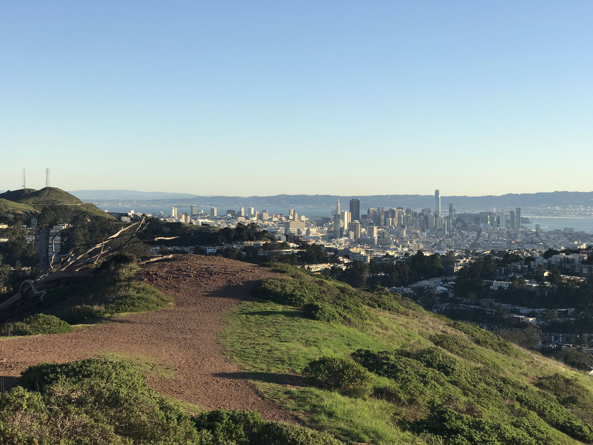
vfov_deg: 25.7
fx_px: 976
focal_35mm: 57
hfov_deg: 33.8
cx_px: 296
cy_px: 222
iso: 20
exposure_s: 1/567
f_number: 2.8
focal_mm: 6.6
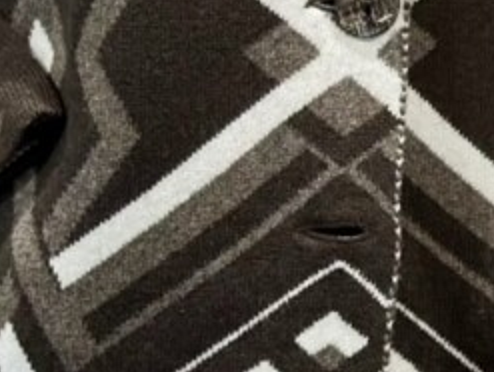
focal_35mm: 291
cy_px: -295
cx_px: 1050
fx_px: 4159
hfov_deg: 6.6
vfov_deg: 5.1
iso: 64
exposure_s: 1/130
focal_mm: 6.86
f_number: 1.78
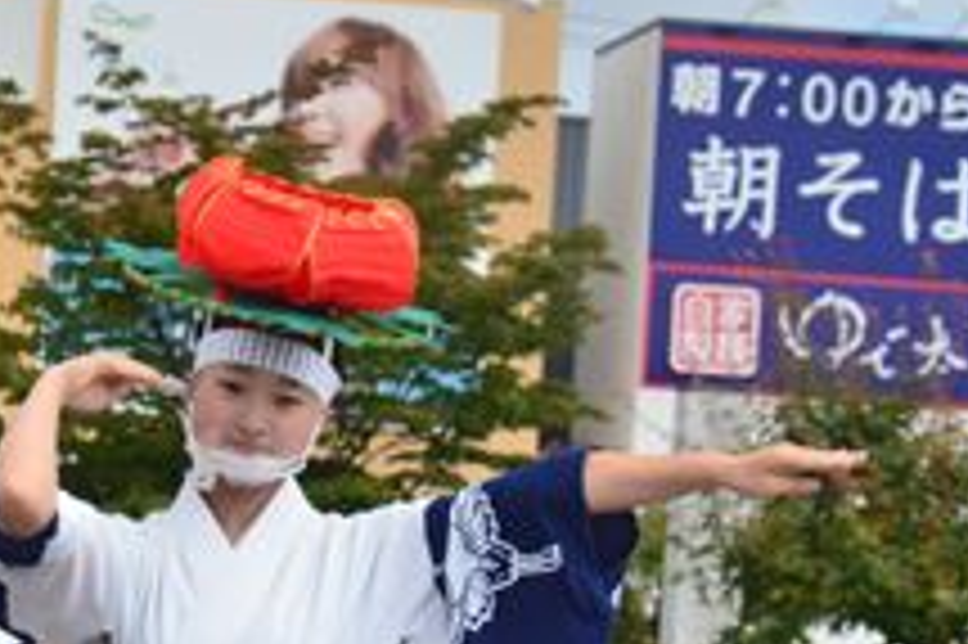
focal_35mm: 209
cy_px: 687
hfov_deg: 9.8
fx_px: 5615
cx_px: -81
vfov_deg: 6.5
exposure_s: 1/5000
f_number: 9
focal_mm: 60
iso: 2500
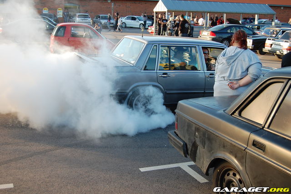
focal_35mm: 46
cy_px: 97
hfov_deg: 42.3
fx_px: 376
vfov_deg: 28.9
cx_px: 146
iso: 200
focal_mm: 31
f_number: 6.3
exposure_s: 1/125
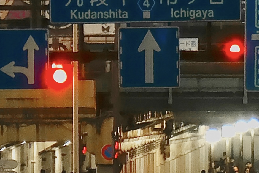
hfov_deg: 2.8
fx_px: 5331
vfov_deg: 1.8
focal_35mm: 741
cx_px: 678
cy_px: -215
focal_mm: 70
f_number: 2.8
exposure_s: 1/150
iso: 640
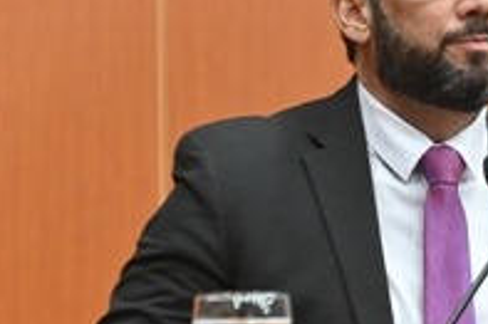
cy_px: 211
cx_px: 567
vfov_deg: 5.5
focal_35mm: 250
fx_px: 3386
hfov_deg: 8.2
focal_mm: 85
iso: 2000
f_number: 2.2
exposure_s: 1/125
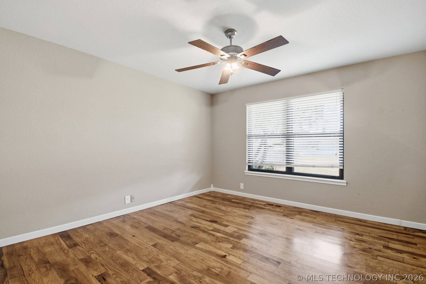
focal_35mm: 15
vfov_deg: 77.3
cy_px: 142
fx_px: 177
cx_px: 213
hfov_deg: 100.4
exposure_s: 1/13
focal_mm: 10
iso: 250
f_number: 13
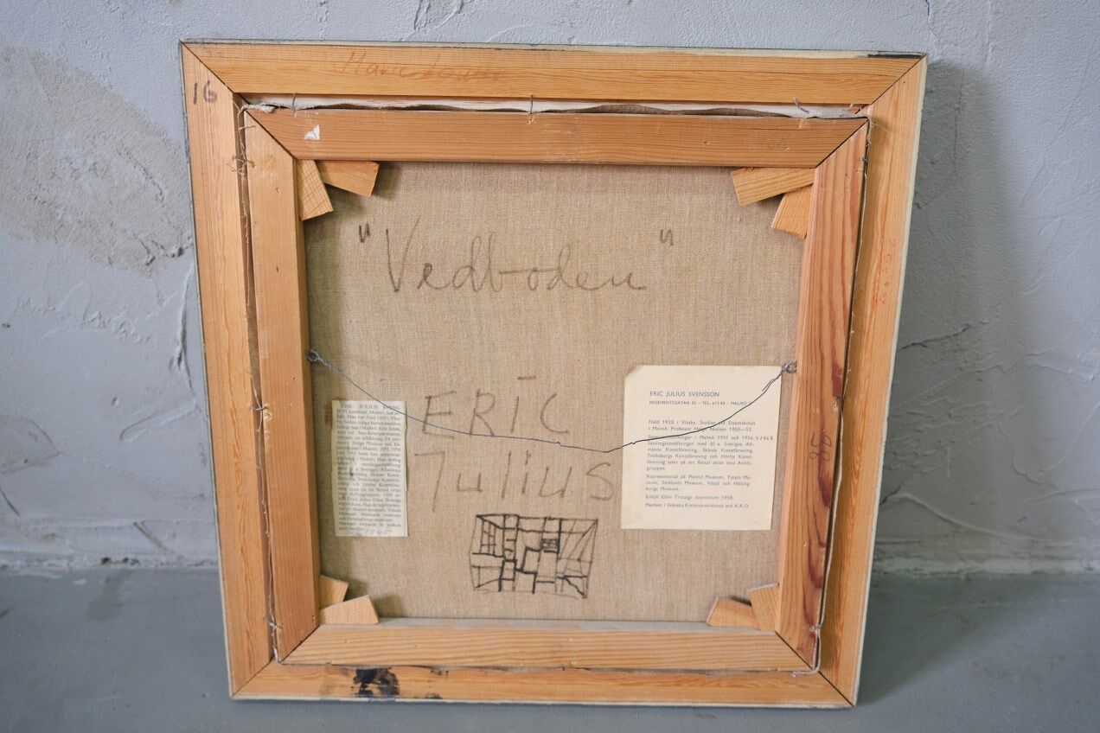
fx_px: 886
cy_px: 366
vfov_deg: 45.0
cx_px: 550
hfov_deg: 63.7
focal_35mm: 29
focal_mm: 19.2
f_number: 4
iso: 640
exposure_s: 1/27
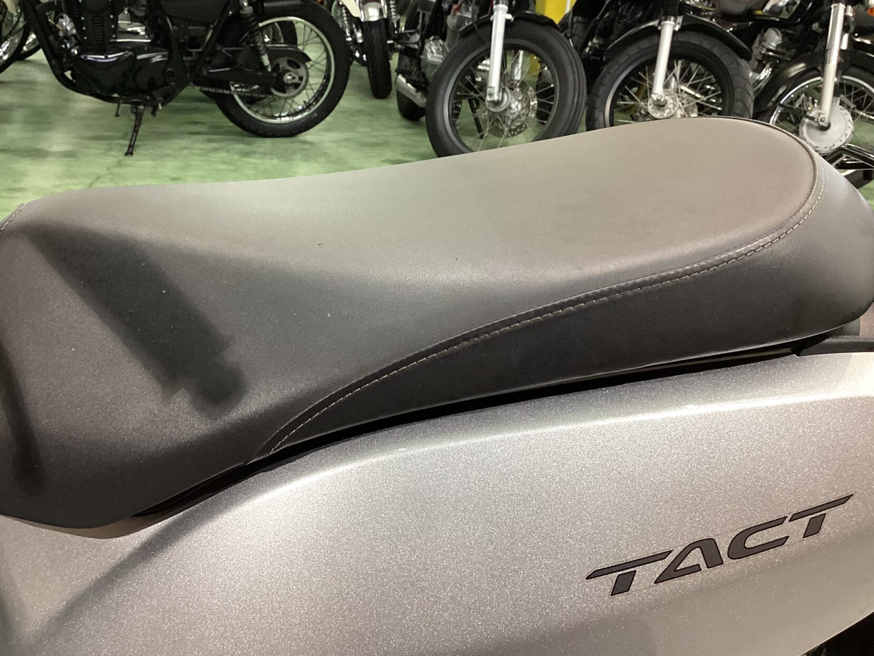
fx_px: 909
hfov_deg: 51.3
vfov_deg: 39.7
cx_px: 410
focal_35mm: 36
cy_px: 325
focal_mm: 3.3
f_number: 2.4
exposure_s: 1/50
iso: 125
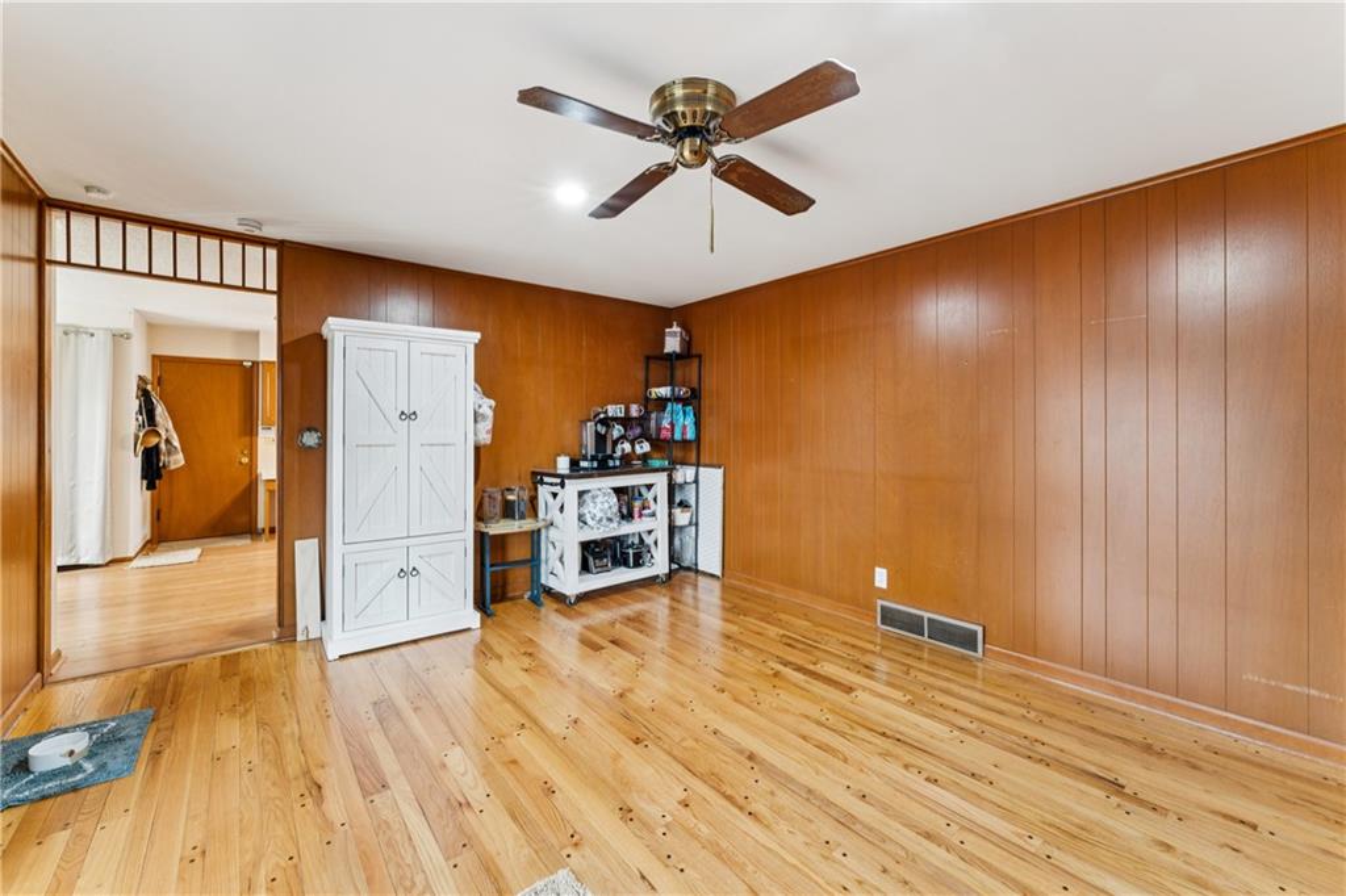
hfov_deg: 104.3
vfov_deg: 81.2
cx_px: 673
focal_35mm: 14
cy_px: 448
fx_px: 523
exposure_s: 1
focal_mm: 14
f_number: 13
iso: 400
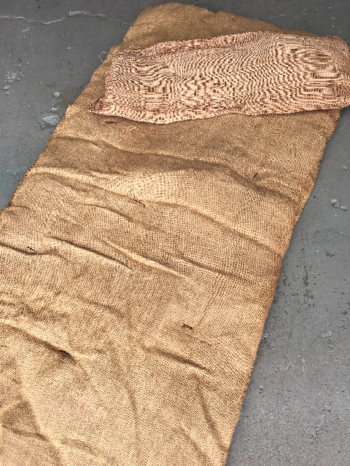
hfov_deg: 48.2
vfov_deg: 61.7
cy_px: 233
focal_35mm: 29
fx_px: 391
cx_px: 175
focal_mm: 4.15
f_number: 2.2
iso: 25
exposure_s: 1/265
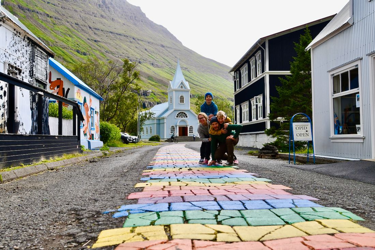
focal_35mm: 36
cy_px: 125
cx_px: 188
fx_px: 375
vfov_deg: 36.9
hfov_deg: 53.1
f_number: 3.5
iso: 400
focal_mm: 24
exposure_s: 1/250
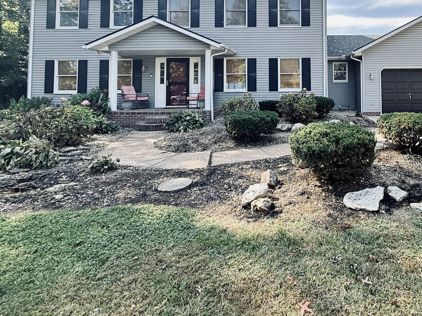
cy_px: 78
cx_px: 309
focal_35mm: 22
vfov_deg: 57.8
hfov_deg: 71.9
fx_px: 268
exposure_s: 1/182
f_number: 2.2
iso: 64
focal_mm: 2.22
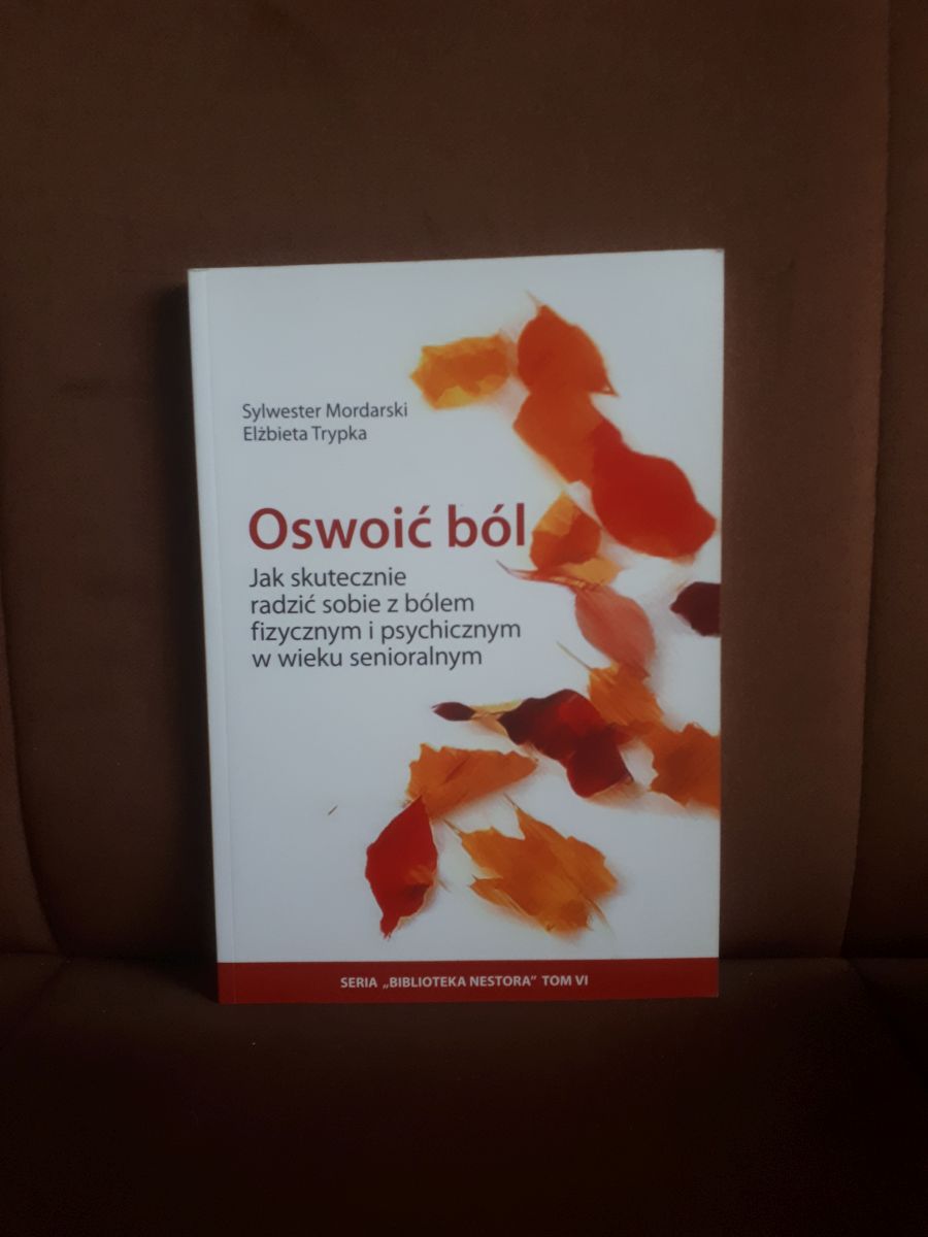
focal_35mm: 27
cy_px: 618
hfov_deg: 51.4
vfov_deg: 65.3
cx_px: 464
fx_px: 965
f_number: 1.9
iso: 160
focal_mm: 3.6
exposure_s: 1/25
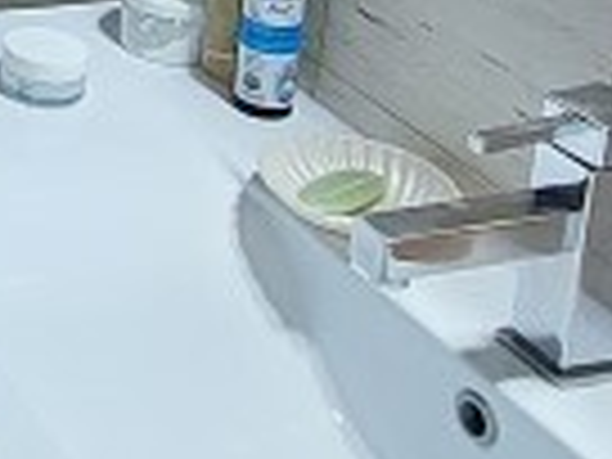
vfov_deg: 14.7
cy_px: -274
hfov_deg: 16.7
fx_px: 1627
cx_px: -567
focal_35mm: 92
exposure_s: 1/50
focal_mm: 1.74
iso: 125
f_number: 2.2
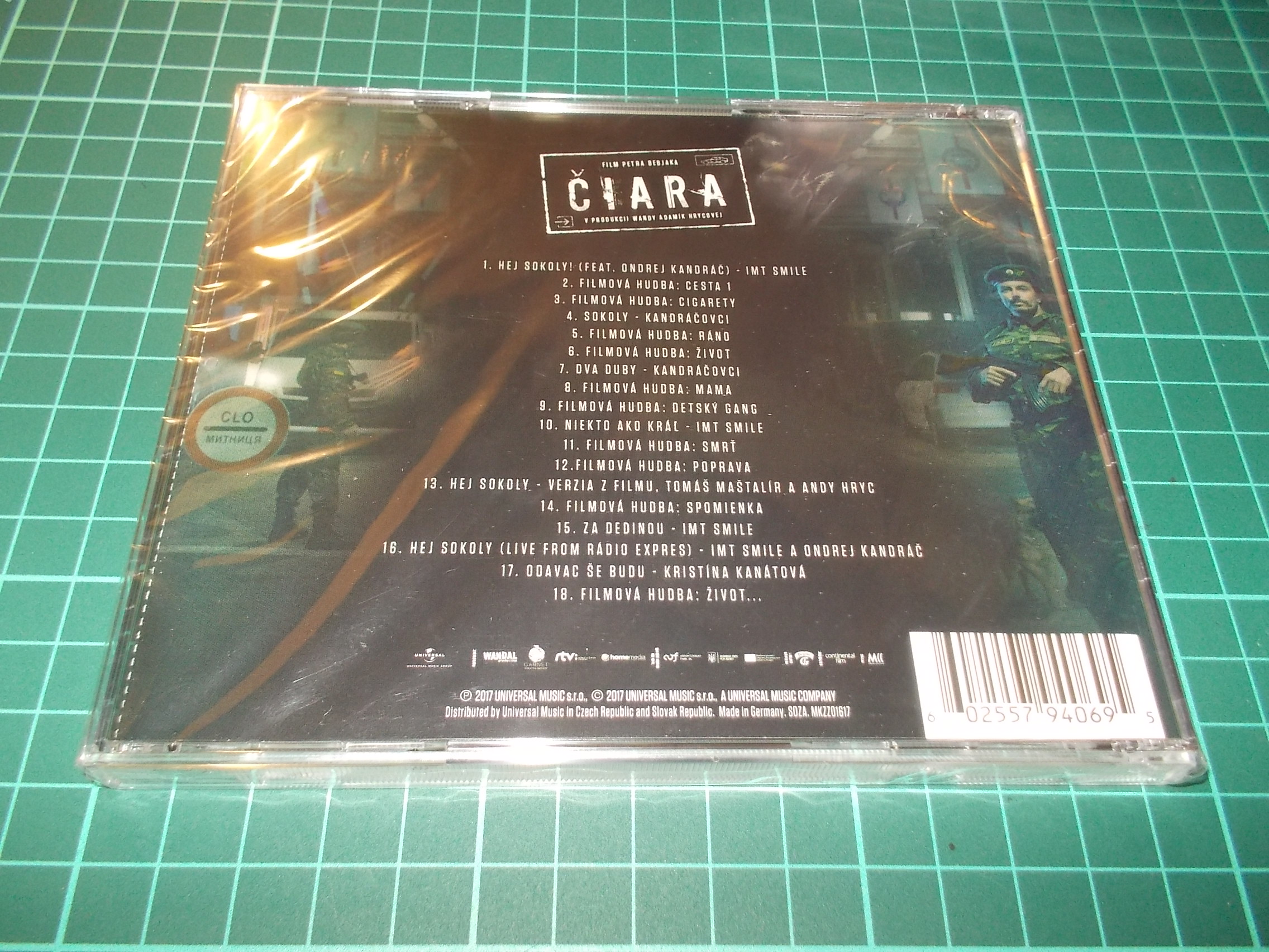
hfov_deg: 61.7
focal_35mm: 29
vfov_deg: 48.2
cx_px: 634
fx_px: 1063
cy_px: 476
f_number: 3.3
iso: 200
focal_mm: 4.1
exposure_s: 1/30
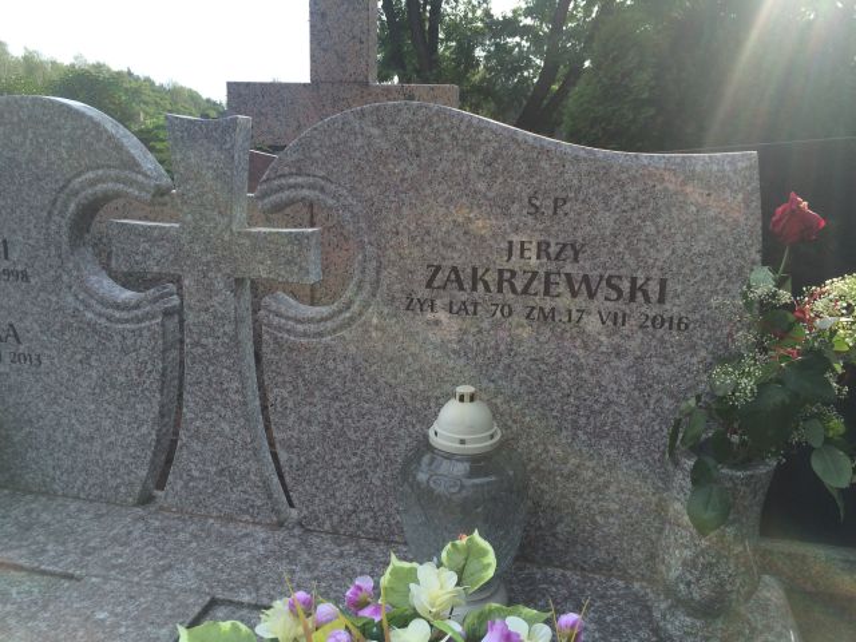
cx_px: 428
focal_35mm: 29
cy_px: 321
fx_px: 717
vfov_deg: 48.2
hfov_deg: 61.7
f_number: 2.2
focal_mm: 4.15
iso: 32
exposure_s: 1/789
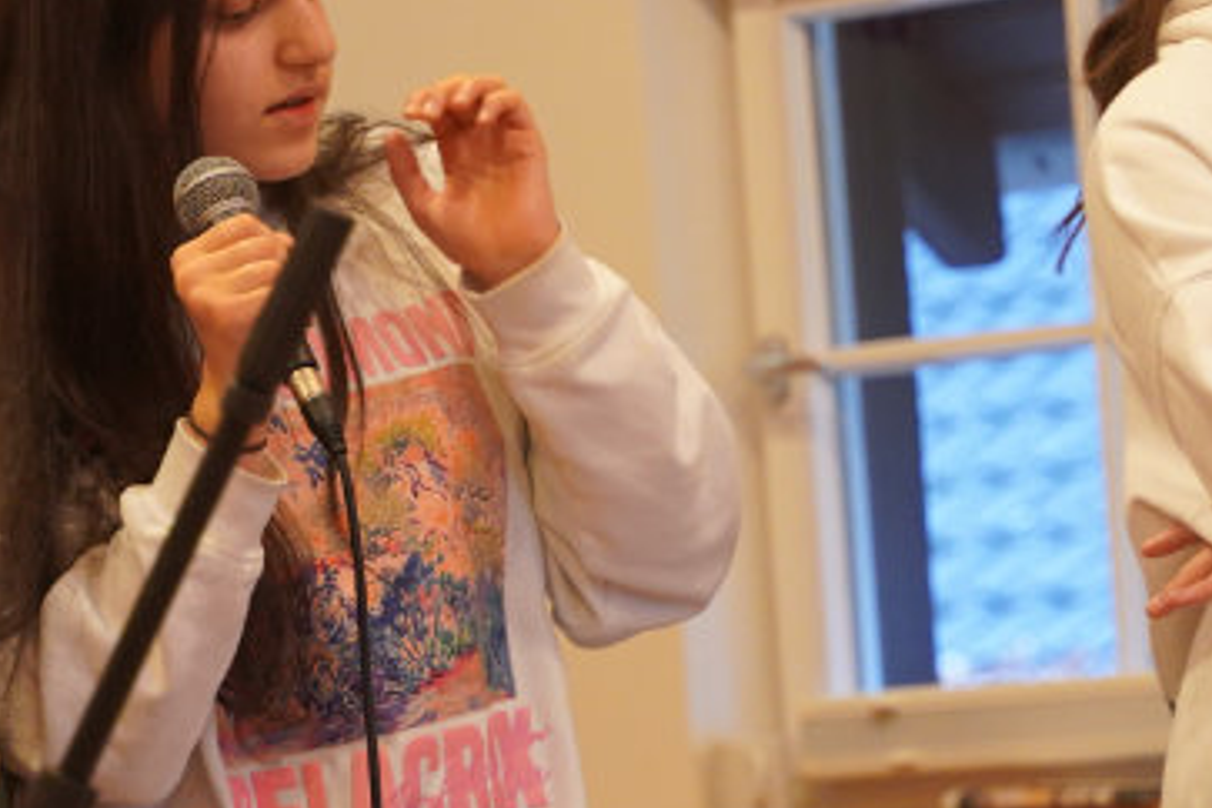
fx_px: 8315
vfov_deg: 5.6
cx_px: 421
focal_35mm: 247
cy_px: 406
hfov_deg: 8.3
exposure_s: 1/160
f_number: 4
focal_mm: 70
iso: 2000
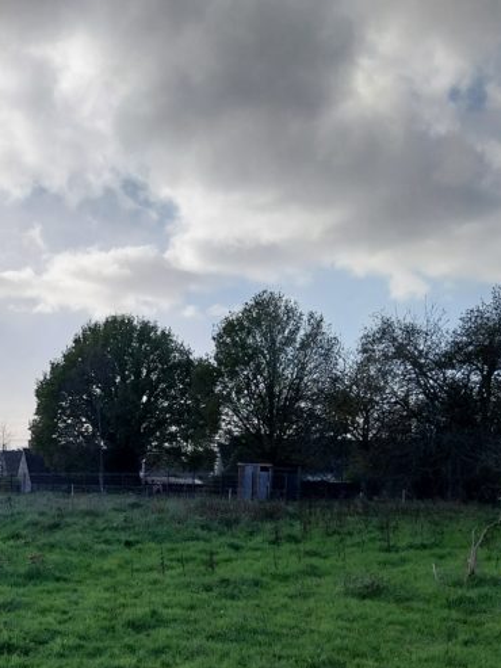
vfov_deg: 35.0
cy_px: 477
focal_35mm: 54
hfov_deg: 26.4
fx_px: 1042
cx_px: 87
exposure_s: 1/1253
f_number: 1.8
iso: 25
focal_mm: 4
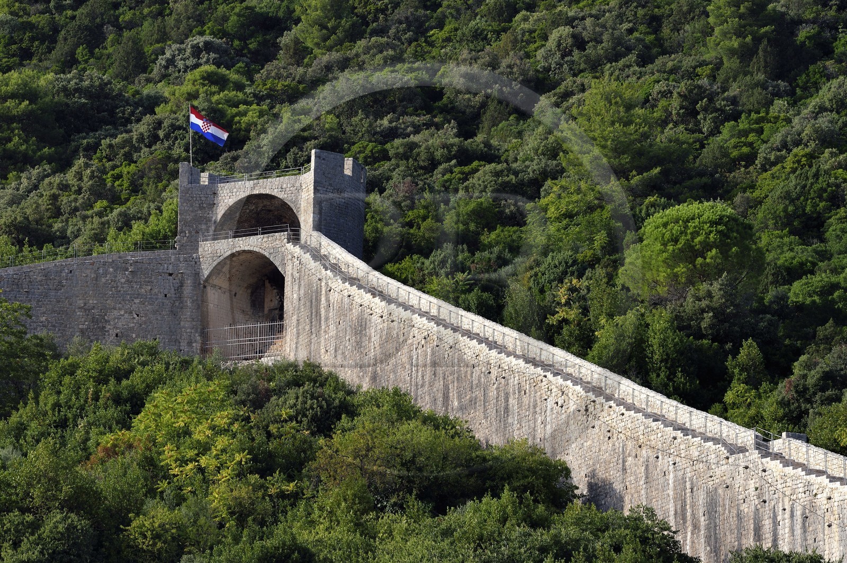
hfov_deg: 10.3
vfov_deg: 6.9
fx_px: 4703
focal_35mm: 200
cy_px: 282
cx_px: 424
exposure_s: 1/320
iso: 200
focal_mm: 200
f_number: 11
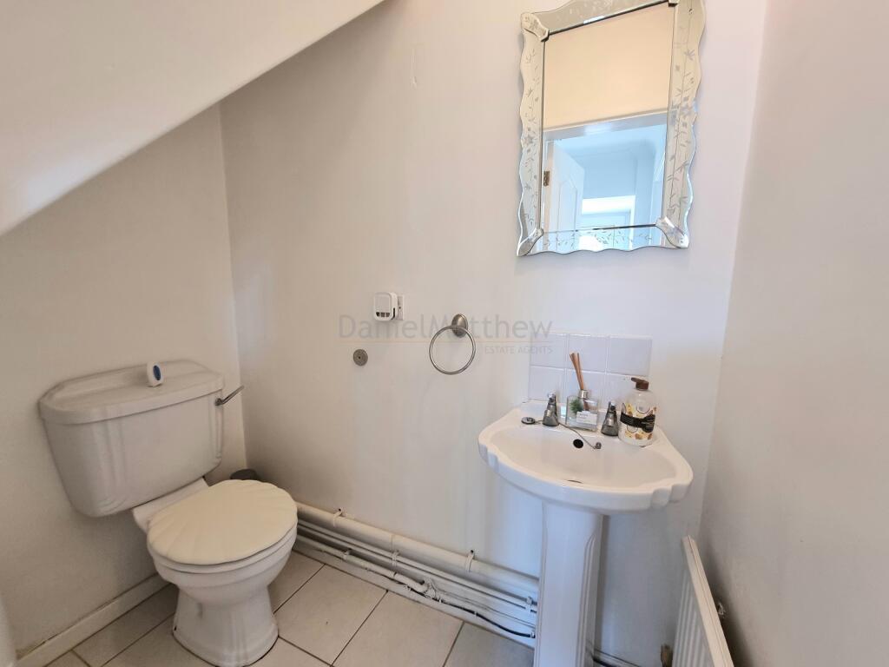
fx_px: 334
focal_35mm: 13
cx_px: 444
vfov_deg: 89.9
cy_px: 334
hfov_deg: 106.2
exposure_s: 1/50
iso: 200
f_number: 2.2
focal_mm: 2.2
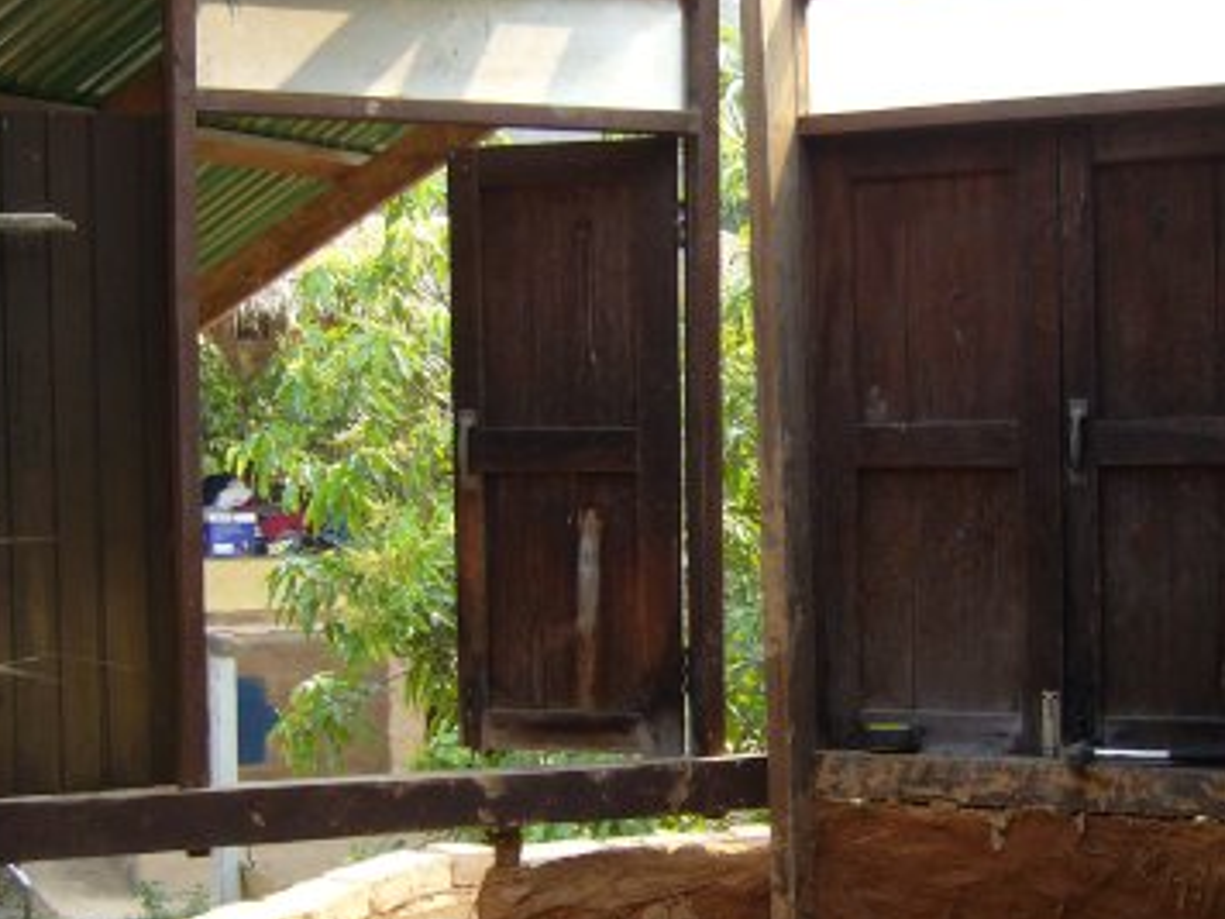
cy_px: 578
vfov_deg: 23.2
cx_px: 678
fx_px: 2229
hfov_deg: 30.7
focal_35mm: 63
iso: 100
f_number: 2.8
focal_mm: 5.8
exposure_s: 1/200
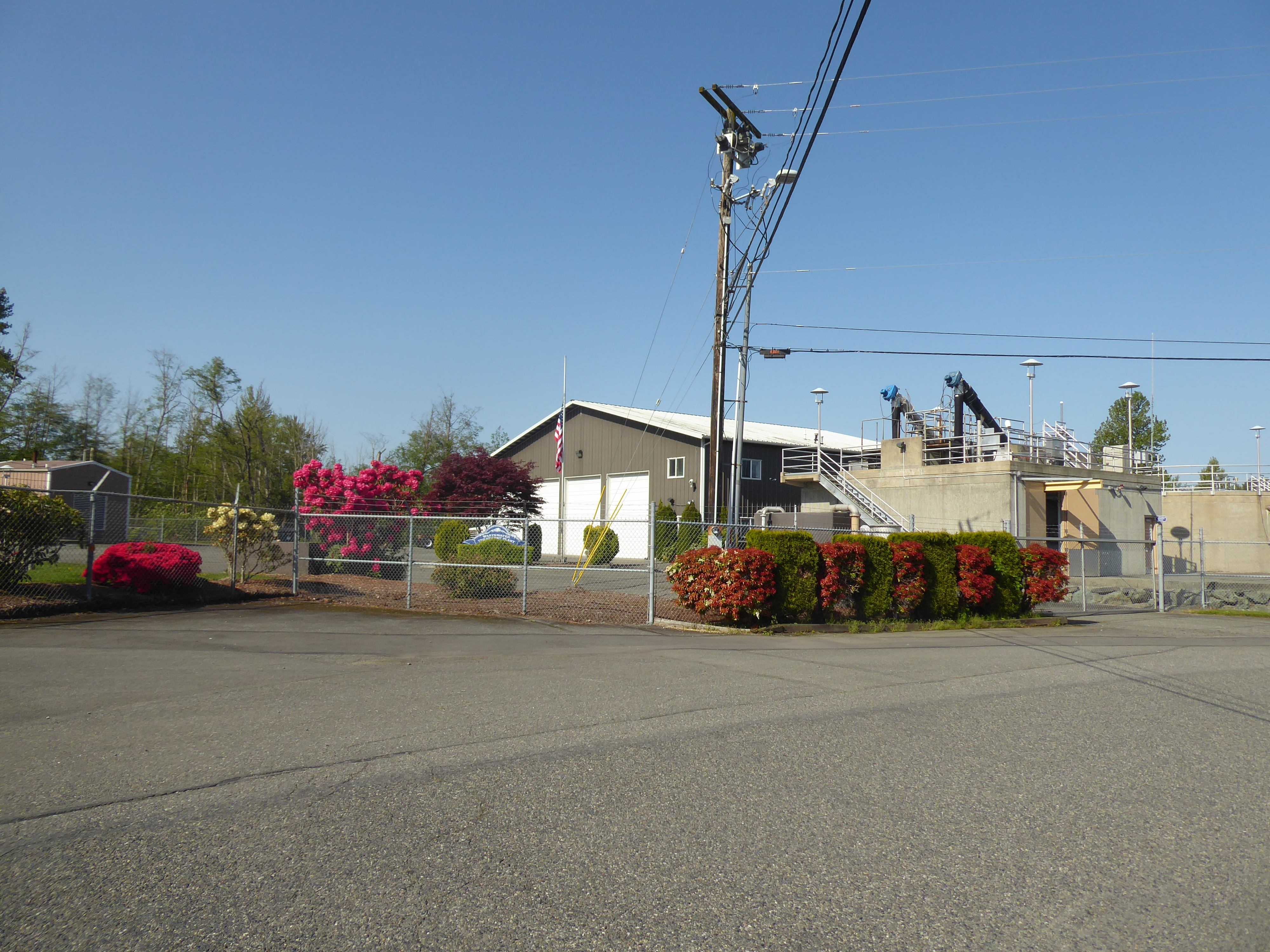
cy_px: 476
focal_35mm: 25
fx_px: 917
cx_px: 635
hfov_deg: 69.4
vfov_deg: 54.9
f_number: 3.3
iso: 80
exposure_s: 1/1000
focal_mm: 4.3
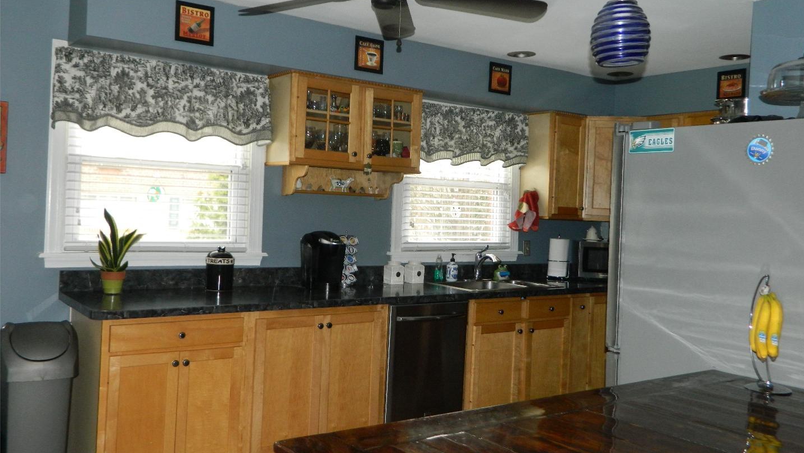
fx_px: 725
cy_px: 212
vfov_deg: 34.7
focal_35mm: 34
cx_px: 404
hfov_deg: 58.0
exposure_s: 1/30
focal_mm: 5.6
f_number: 3.2
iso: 220
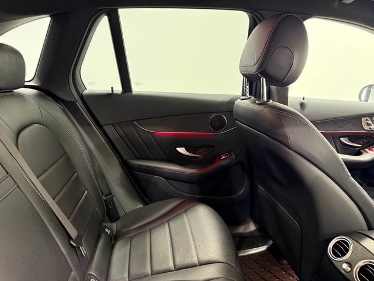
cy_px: 140
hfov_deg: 71.6
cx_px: 187
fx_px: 259
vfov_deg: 56.8
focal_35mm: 24
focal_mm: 6.76
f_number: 1.78
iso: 640
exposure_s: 1/58
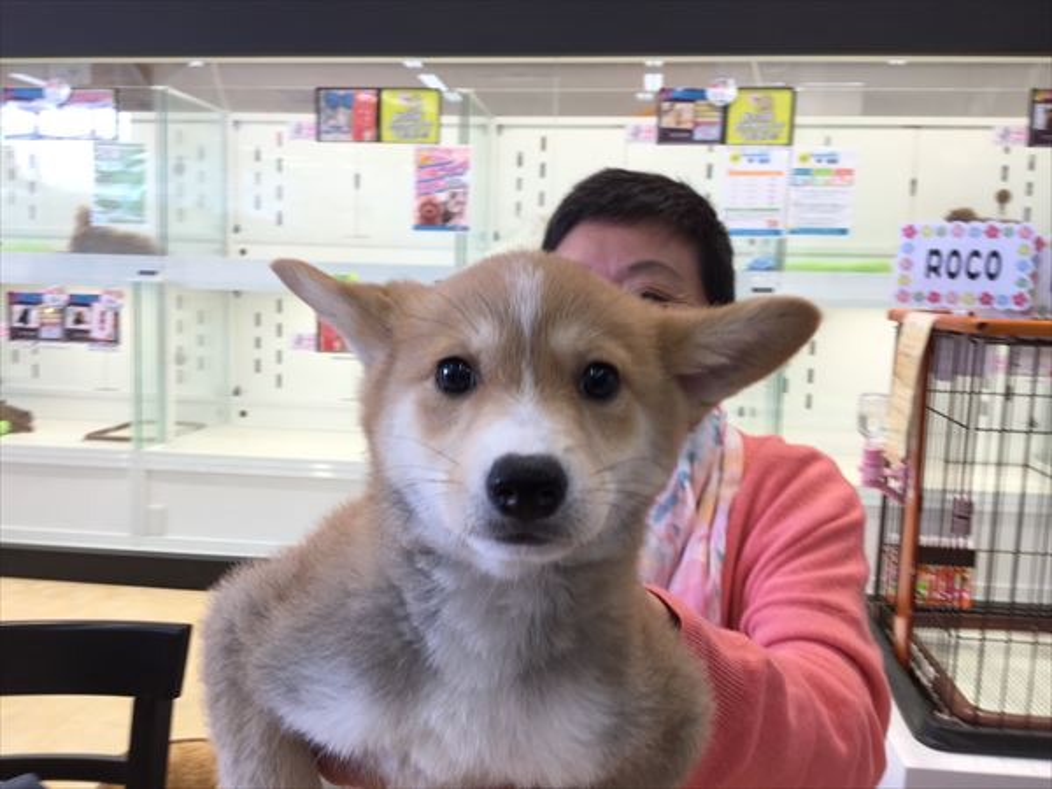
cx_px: 526
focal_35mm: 31
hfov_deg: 58.4
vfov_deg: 45.4
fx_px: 942
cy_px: 394
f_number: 2.4
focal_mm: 3.3
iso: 25
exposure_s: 1/40
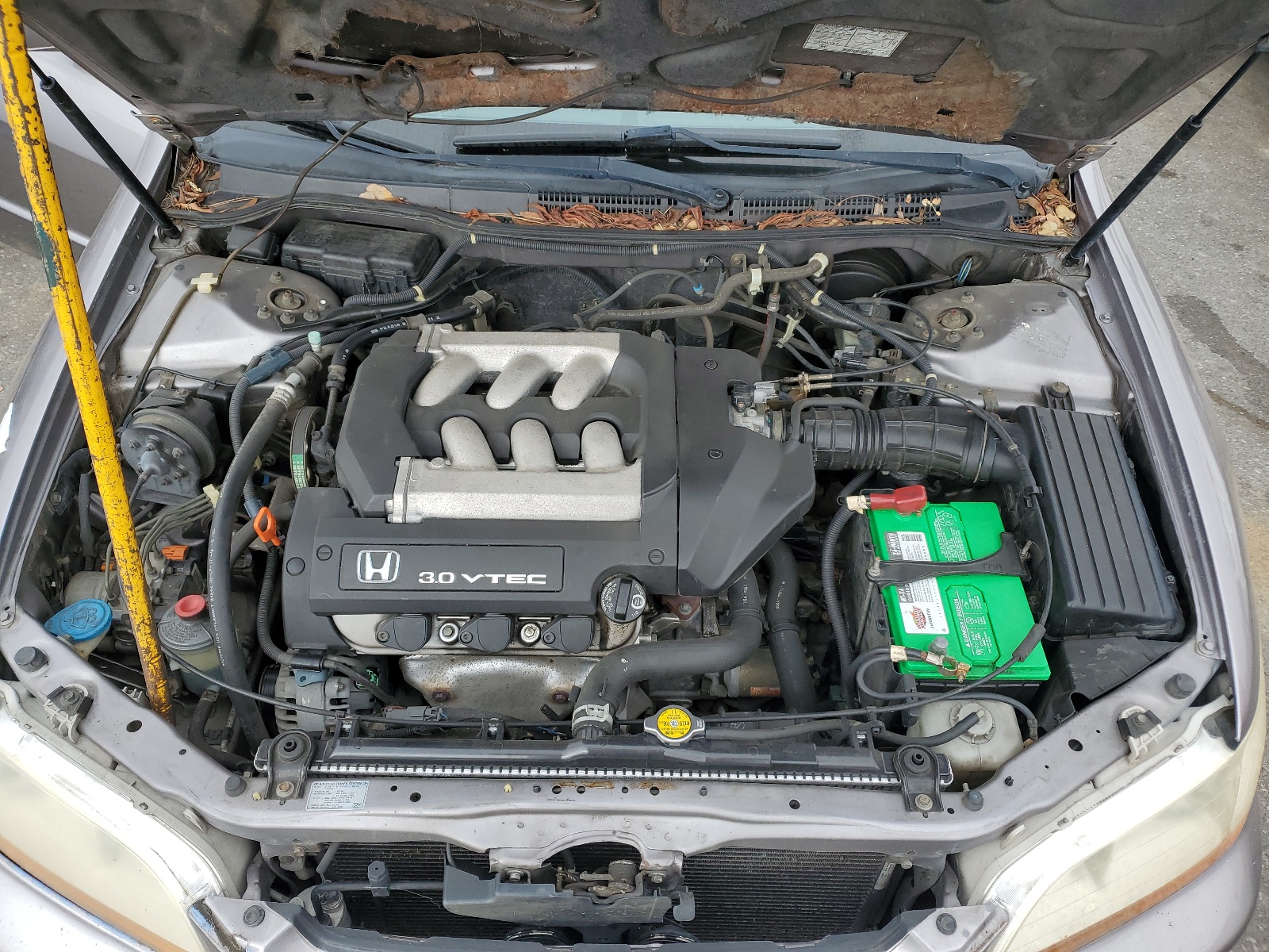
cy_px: 476
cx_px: 634
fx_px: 953
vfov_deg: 53.1
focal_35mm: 26
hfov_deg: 67.3
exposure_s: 1/833
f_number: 1.5
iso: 50
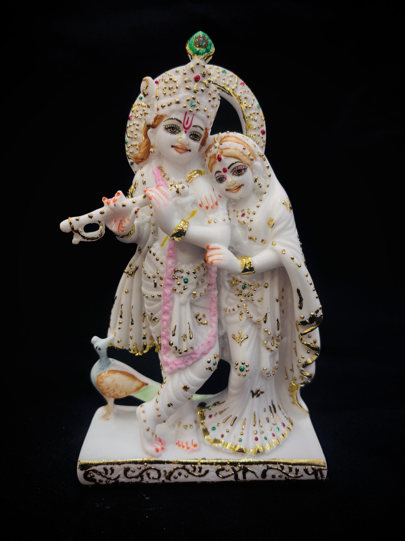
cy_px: 270
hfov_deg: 53.1
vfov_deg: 67.3
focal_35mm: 26
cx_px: 202
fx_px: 406
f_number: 1.6
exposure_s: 1/101
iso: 32
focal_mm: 5.96
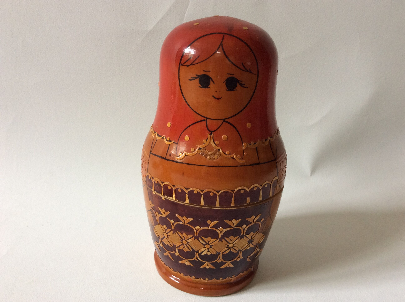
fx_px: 374
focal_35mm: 32
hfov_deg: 56.9
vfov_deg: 44.1
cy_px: 151
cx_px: 202
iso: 80
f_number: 2.4
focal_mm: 3.3
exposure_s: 1/25
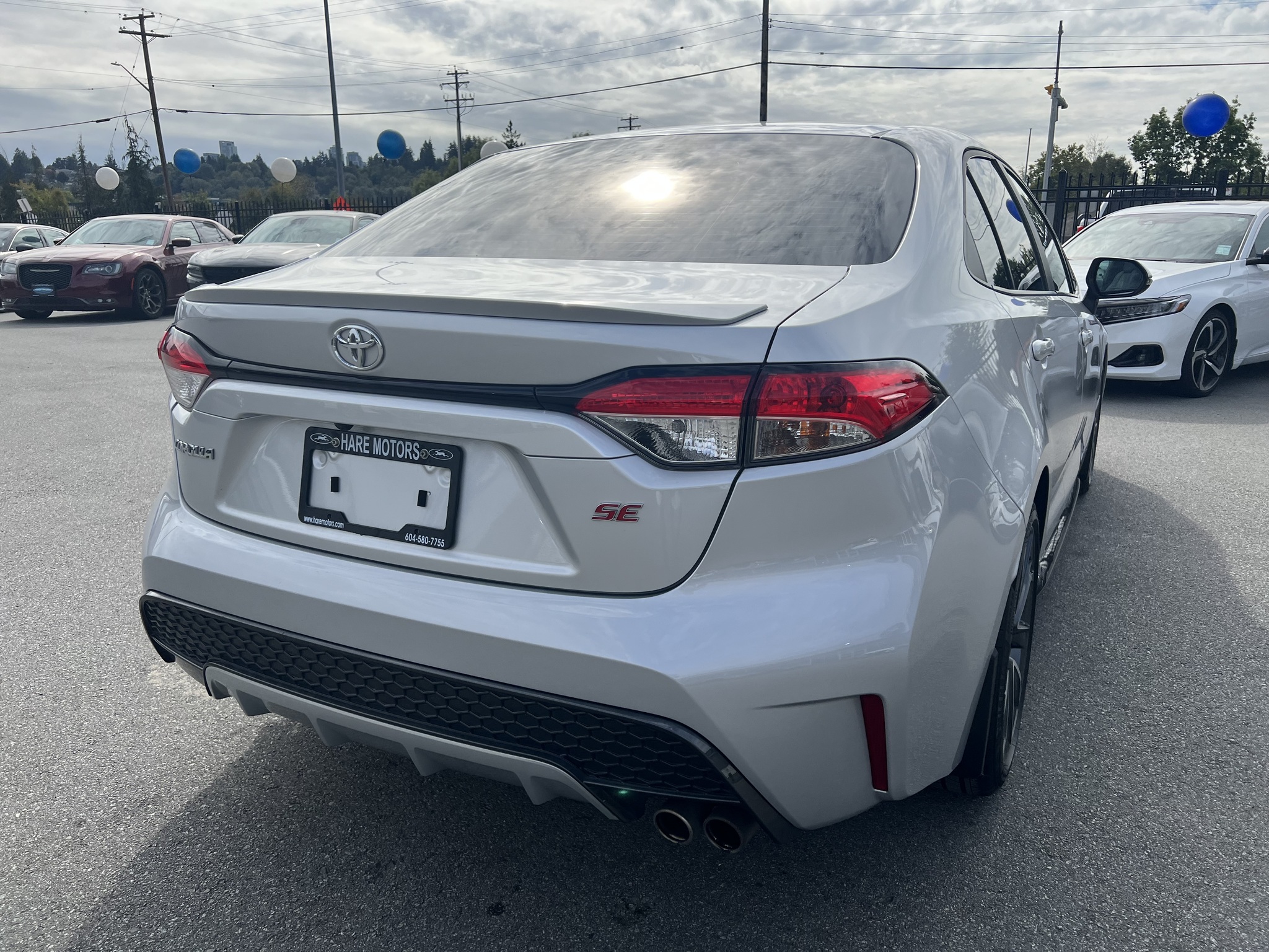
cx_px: 634
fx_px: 953
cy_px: 476
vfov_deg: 53.1
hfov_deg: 67.3
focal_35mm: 26
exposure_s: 1/6211
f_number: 1.5
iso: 50
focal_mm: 5.7
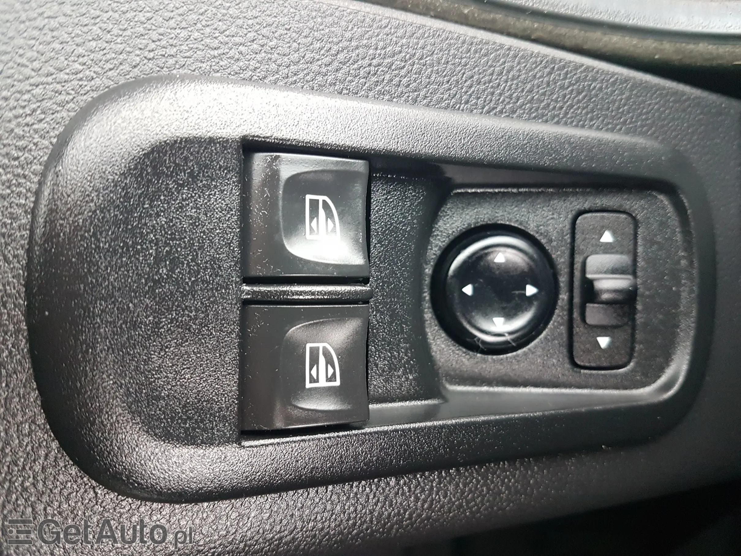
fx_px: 557
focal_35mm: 26
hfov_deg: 67.3
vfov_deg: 53.1
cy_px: 278
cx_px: 370
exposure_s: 1/24
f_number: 1.7
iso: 250
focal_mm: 4.2
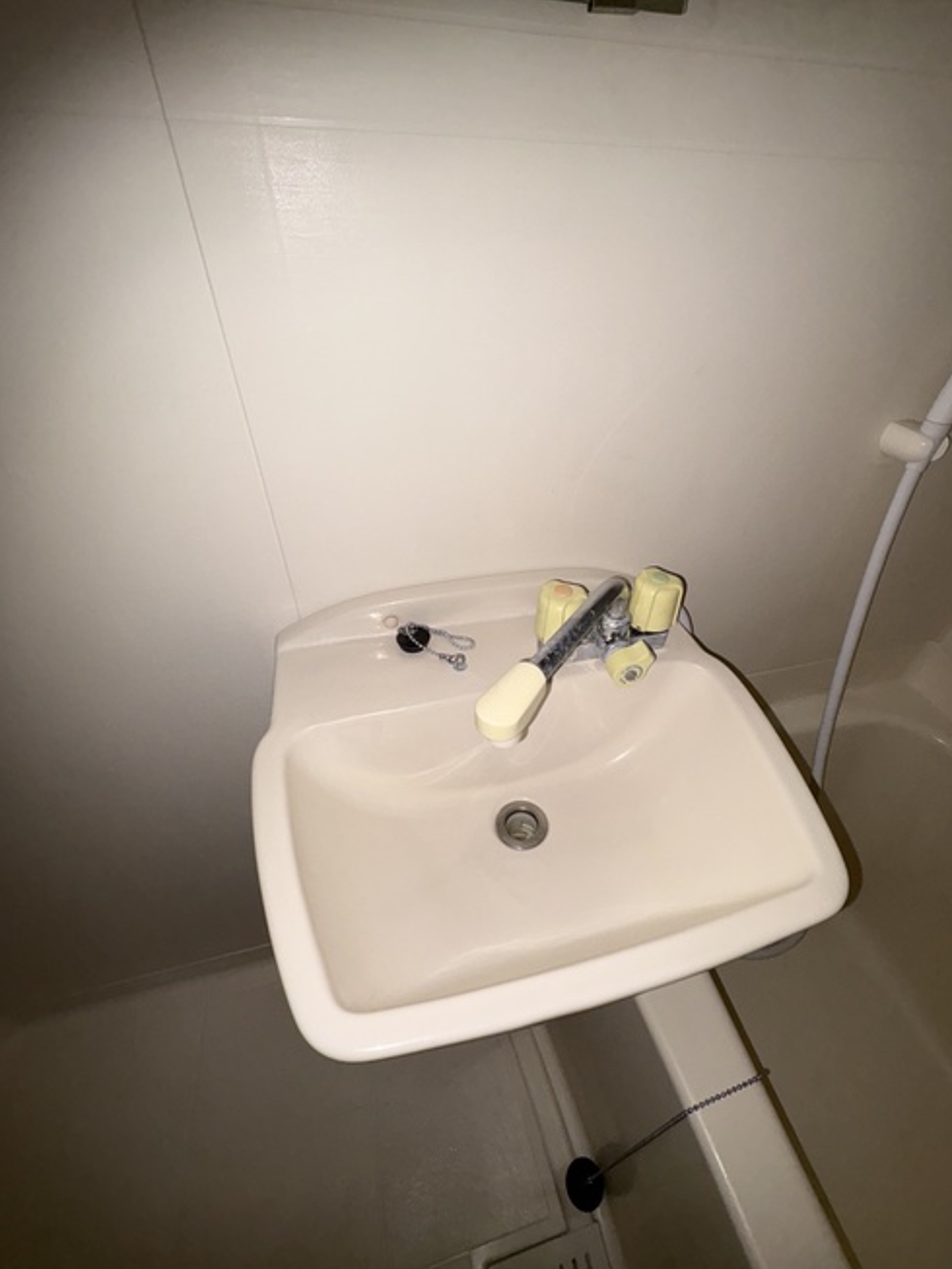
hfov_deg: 81.7
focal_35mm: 15
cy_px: 630
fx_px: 550
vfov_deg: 98.2
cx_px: 504
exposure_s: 1/118
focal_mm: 2.22
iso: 64
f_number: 2.2
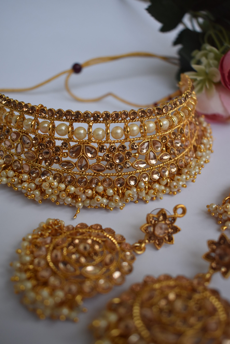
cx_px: 115
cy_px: 172
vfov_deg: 53.1
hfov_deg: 36.9
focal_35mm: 36
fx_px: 345
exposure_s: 1/1000
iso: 720
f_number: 4
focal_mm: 24
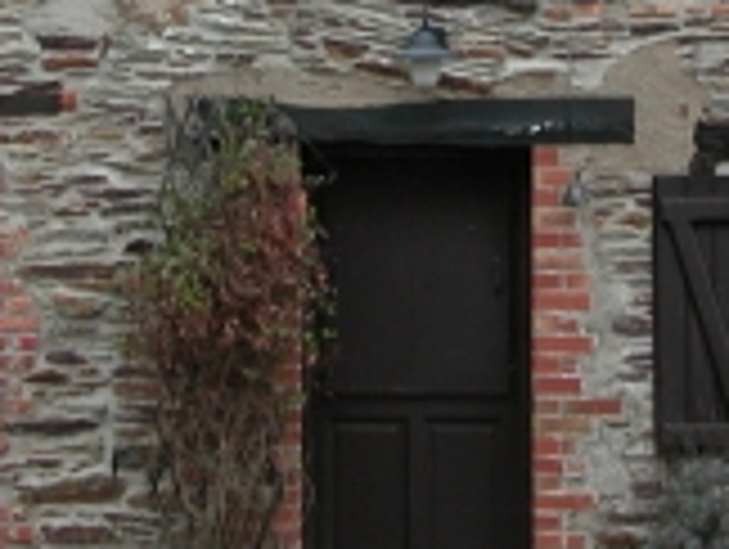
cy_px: -94
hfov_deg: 13.4
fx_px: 3100
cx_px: 518
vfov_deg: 10.0
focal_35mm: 147
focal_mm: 8.9
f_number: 3.2
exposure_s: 1/66.5
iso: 100
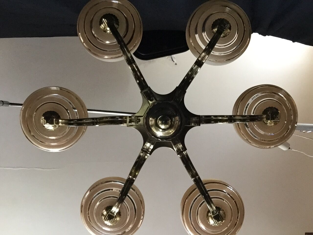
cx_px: 156
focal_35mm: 31
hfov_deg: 58.4
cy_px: 118
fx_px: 280
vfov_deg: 45.4
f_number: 2.2
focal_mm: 2.65
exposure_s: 1/33
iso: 250
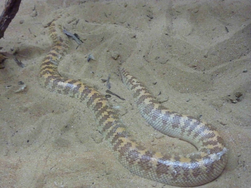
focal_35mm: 59
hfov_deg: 32.7
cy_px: 94
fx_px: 428
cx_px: 126
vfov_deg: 24.8
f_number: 3.9
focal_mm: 9.7
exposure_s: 1/20
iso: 800
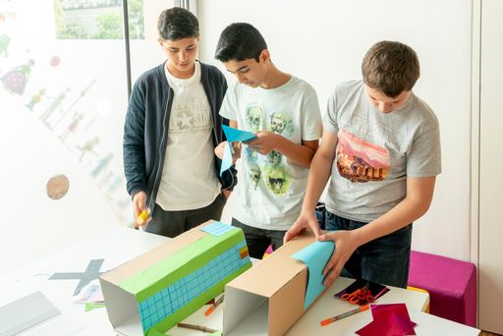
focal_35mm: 32
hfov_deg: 58.7
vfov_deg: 41.2
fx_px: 447
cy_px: 168
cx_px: 252
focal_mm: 32
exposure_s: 1/60
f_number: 4.5
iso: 100
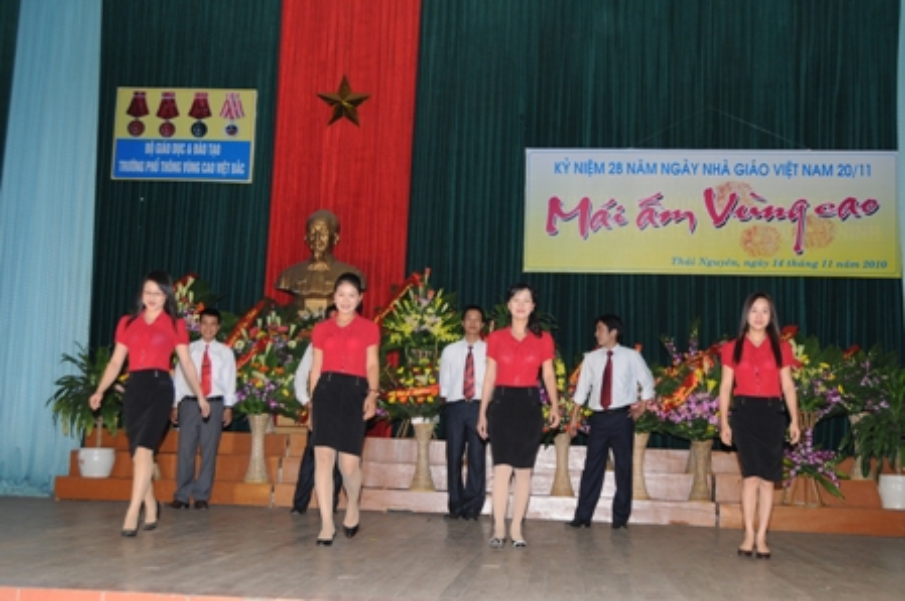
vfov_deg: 26.4
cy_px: 300
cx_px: 452
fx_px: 1280
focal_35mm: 51
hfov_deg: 38.9
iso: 400
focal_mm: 34
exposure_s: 1/60
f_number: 5.6
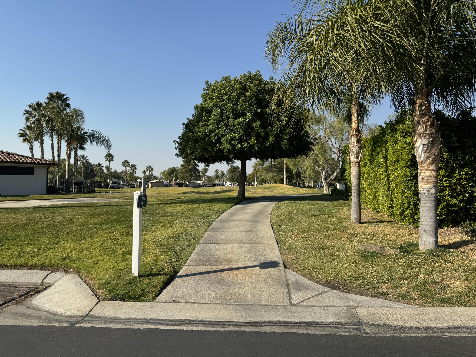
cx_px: 238
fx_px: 330
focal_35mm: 24
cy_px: 178
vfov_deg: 56.8
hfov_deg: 71.6
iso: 80
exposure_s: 1/4049
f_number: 1.78
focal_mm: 6.76
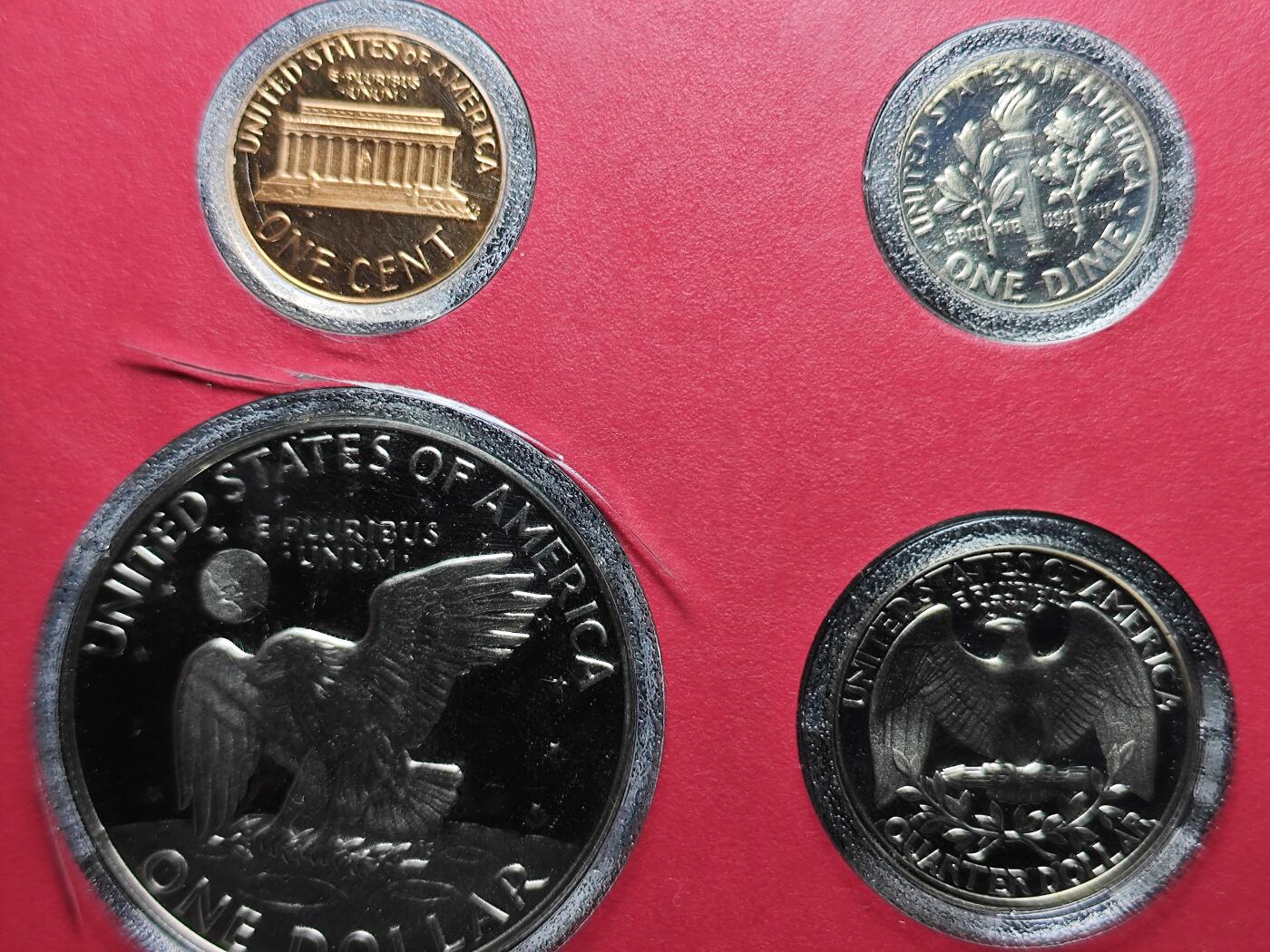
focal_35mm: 49
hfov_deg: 38.9
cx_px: 635
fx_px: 1798
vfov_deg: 29.7
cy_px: 476
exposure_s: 1/100
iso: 100
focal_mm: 5.84
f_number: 1.6
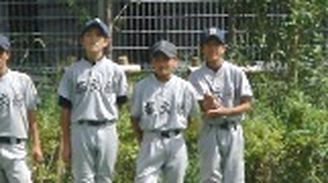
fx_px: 9457
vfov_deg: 1.1
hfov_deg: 2.0
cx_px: 47
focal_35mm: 1089
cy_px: 85
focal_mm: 44.4
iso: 100
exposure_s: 1/500
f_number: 4.5
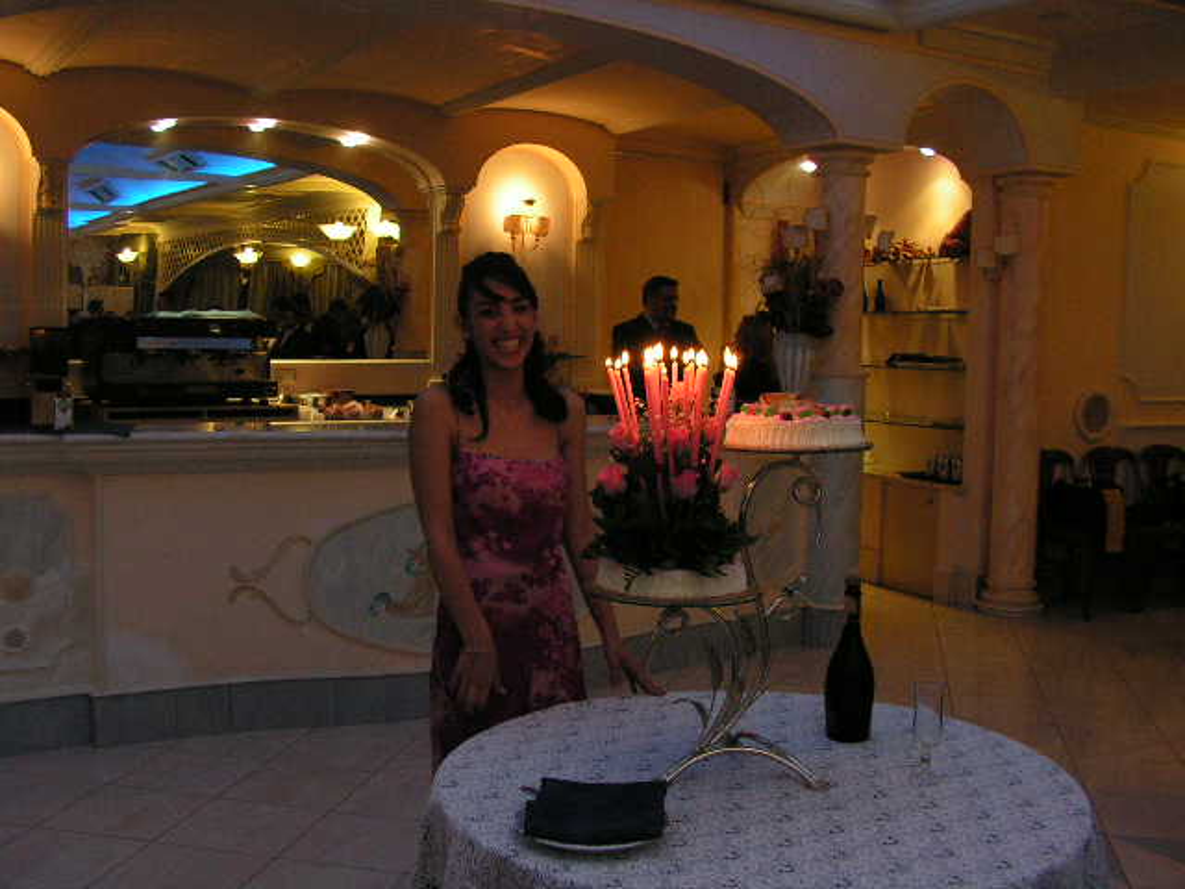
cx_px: 592
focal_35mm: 38
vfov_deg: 37.7
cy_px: 444
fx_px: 1301
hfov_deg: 49.0
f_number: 3.2
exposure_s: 1/40
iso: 200
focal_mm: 6.4
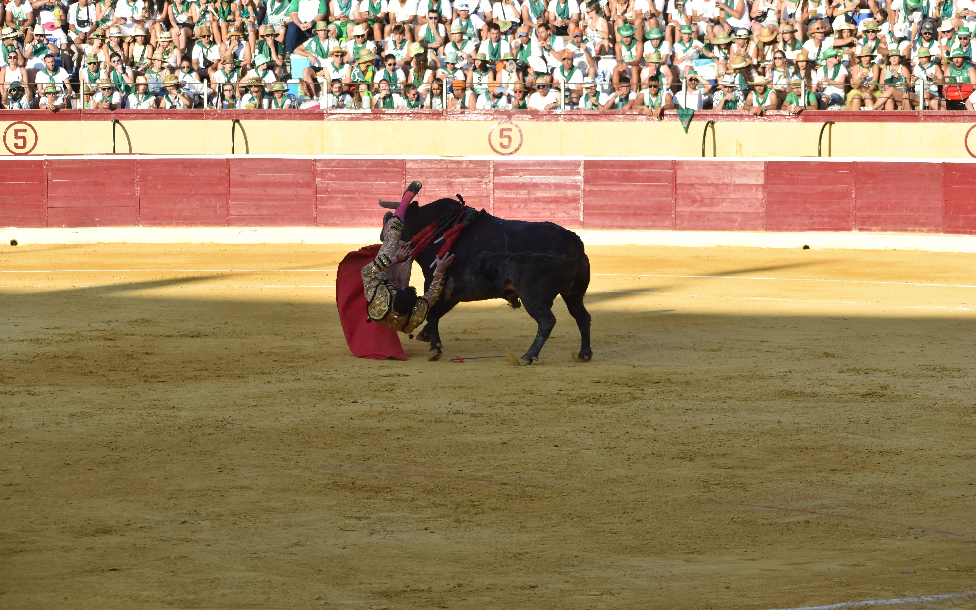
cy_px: 321
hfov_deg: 17.4
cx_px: 489
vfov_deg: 10.9
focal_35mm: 120
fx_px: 3192
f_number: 7.1
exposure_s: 1/800
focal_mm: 78
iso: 400
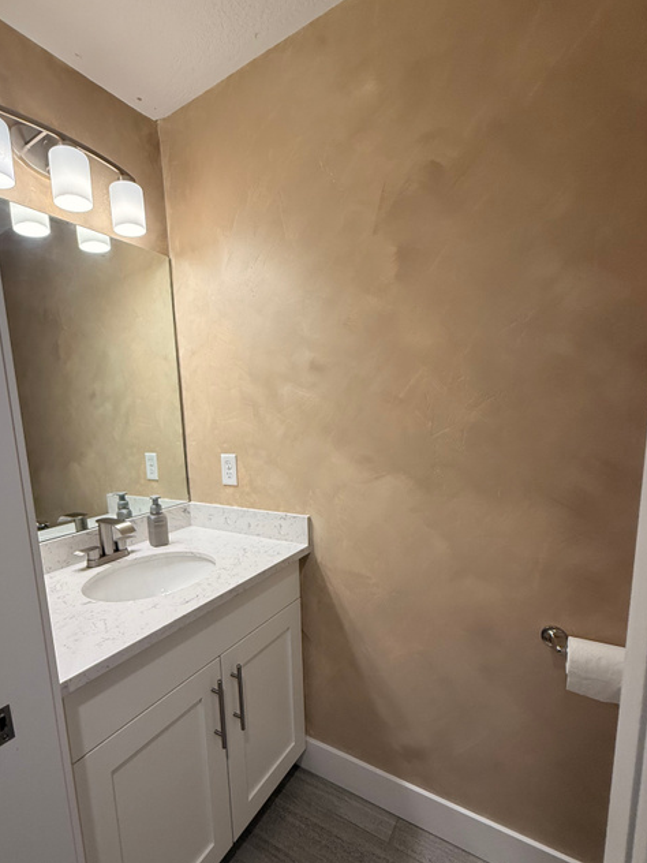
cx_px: 259
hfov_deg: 73.9
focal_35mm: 17
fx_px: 424
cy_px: 489
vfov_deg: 90.5
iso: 125
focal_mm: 2.22
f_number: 2.2
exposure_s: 1/120
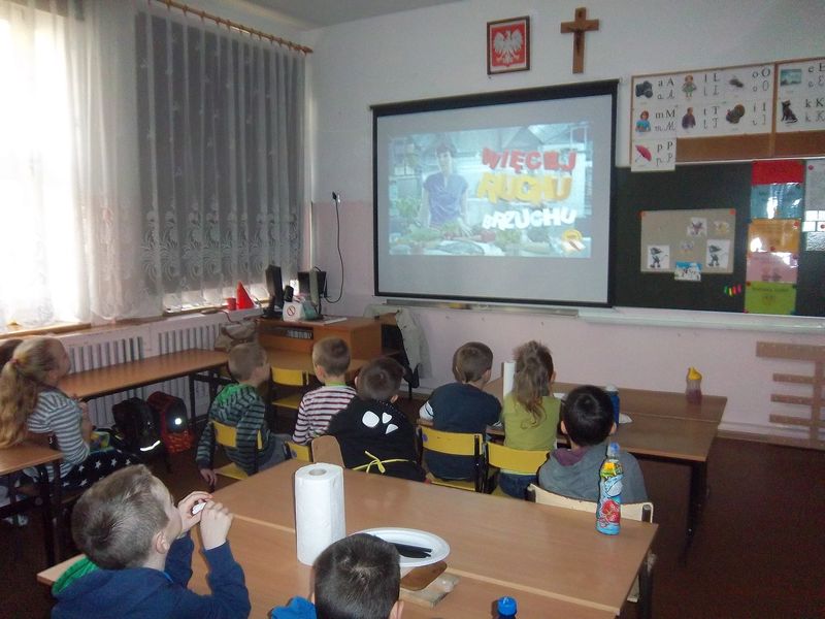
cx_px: 412
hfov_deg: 63.4
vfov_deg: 49.7
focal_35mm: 28
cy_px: 310
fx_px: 667
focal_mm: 5.05
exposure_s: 1/30
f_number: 3.5
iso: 320
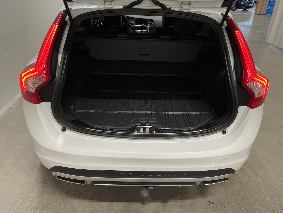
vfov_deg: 53.1
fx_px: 213
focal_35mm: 26
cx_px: 142
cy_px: 106
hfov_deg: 67.3
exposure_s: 1/100
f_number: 1.6
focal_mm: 4.2
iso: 100
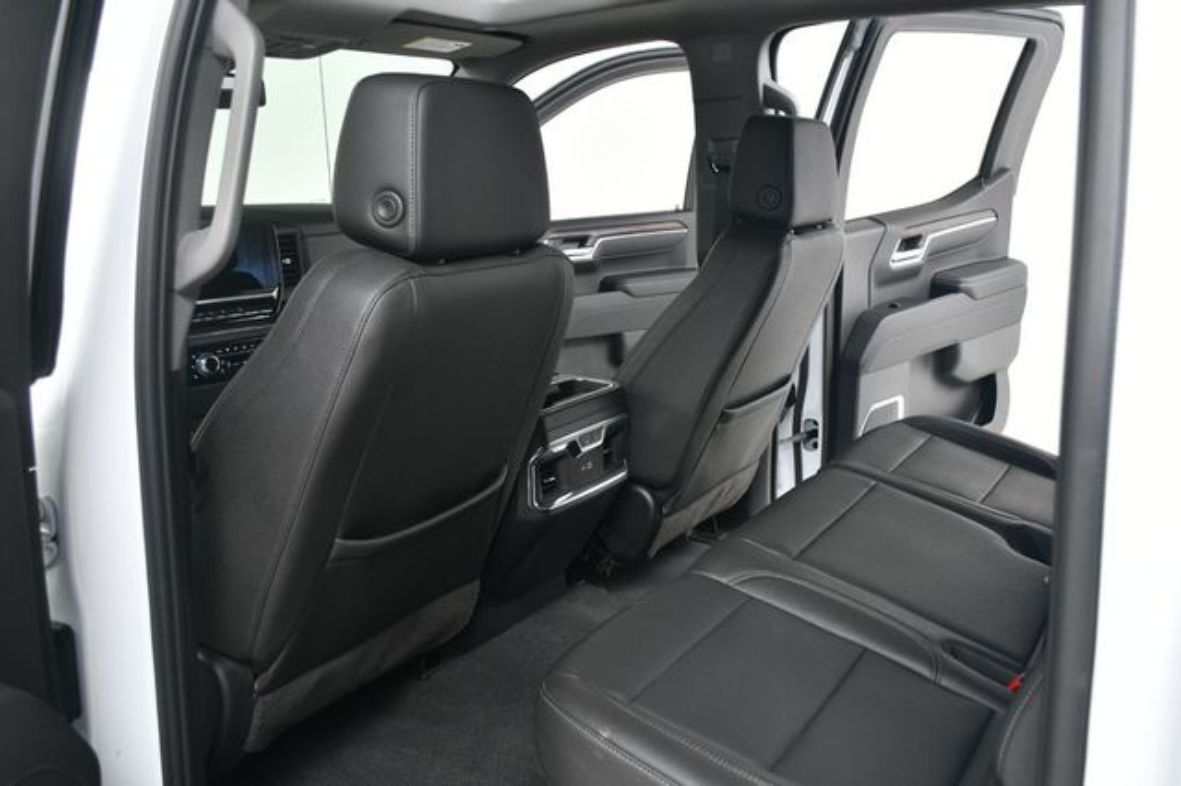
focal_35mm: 33
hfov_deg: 57.2
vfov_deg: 39.9
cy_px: 393
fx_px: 1082
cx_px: 590
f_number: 5.6
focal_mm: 22
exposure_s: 1/160
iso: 100
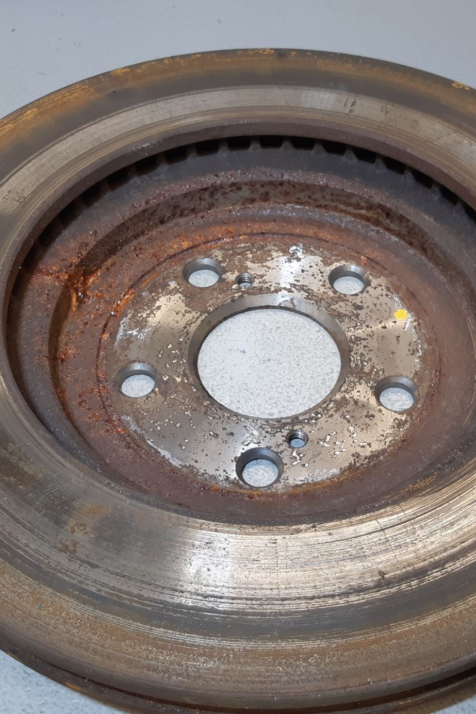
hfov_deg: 33.3
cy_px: 387
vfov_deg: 48.4
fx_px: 793
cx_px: 278
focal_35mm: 40
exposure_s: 1/50
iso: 64
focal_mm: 3.93
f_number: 1.7
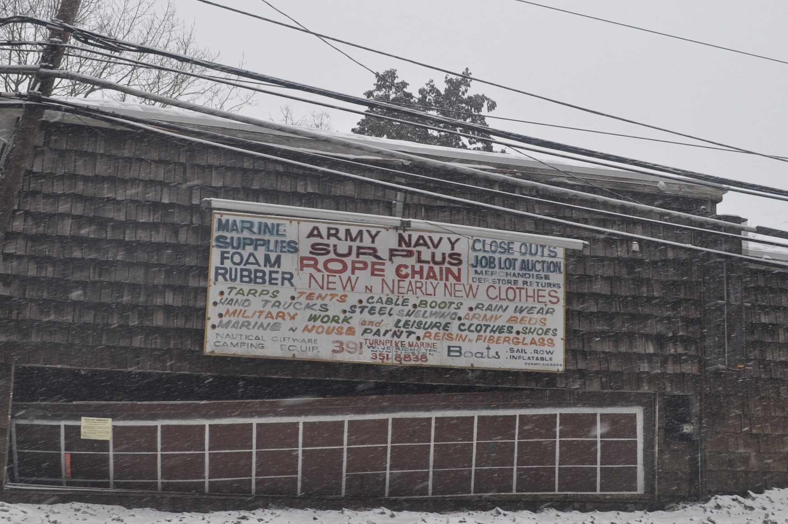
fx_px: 1028
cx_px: 369
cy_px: 284
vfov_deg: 28.6
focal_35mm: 47
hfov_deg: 41.9
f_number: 7.1
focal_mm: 22
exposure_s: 1/200
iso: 200
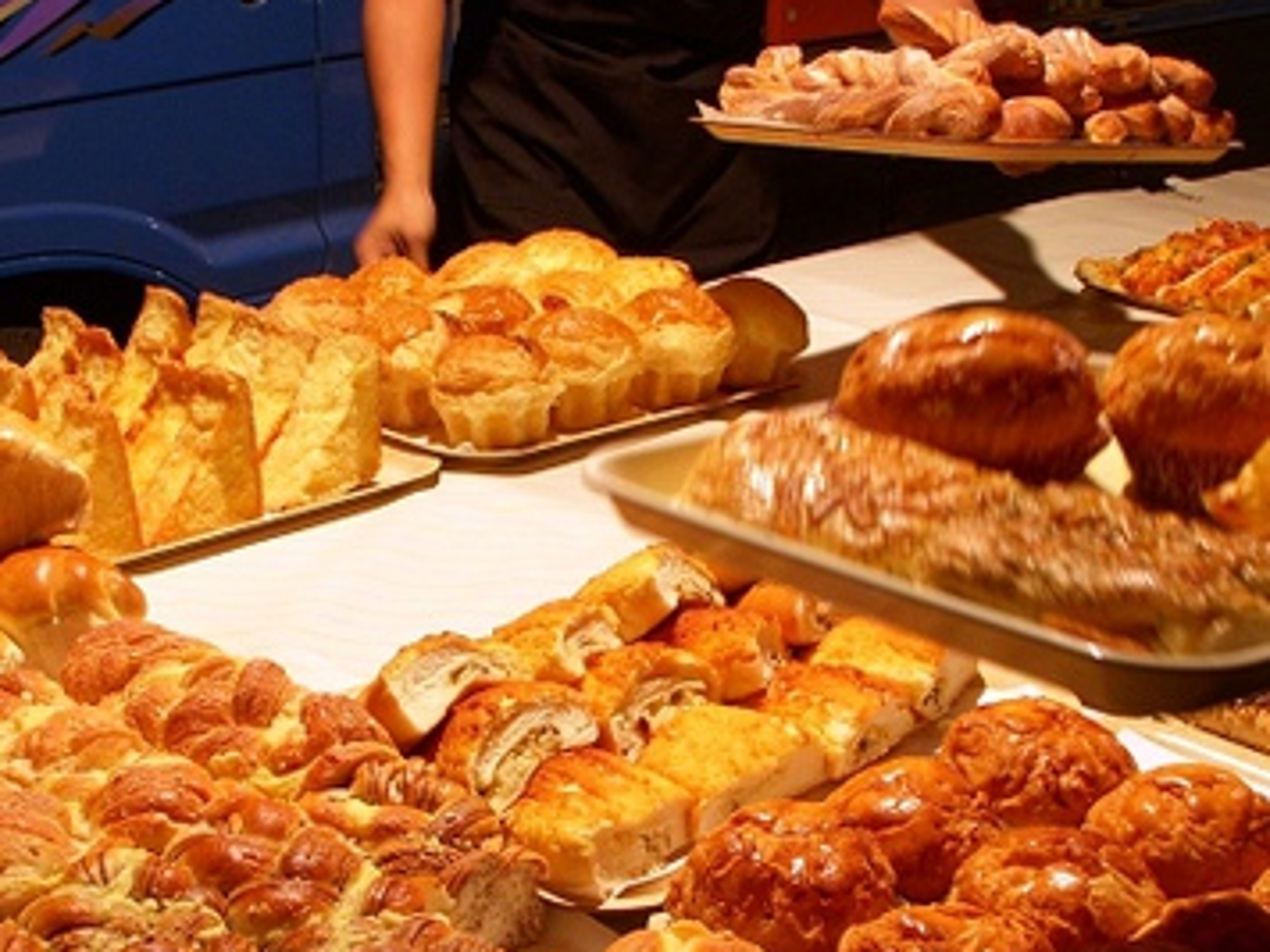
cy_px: 752
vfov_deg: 22.6
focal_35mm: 64
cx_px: 606
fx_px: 2348
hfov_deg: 30.3
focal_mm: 6.3
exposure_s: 1/30
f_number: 3.3
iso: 160
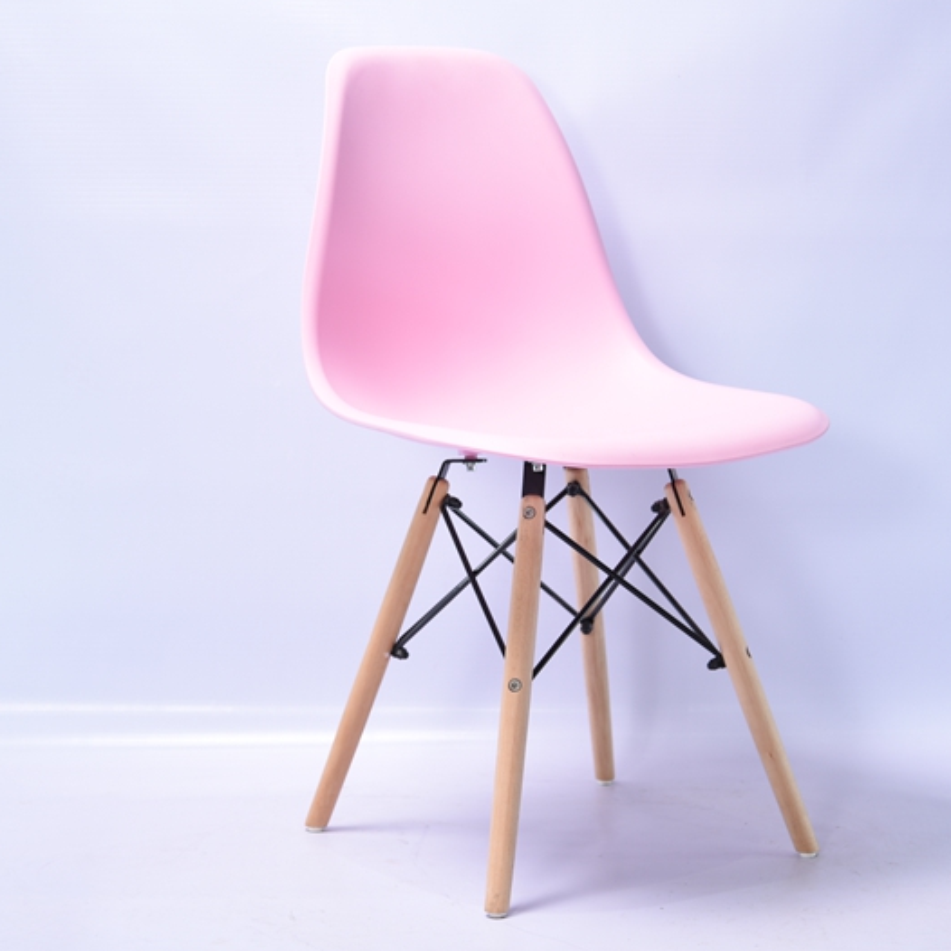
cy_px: 477
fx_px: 2611
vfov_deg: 20.6
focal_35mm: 84
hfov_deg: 20.6
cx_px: 515
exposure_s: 1/50
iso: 125
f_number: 4.5
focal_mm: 65
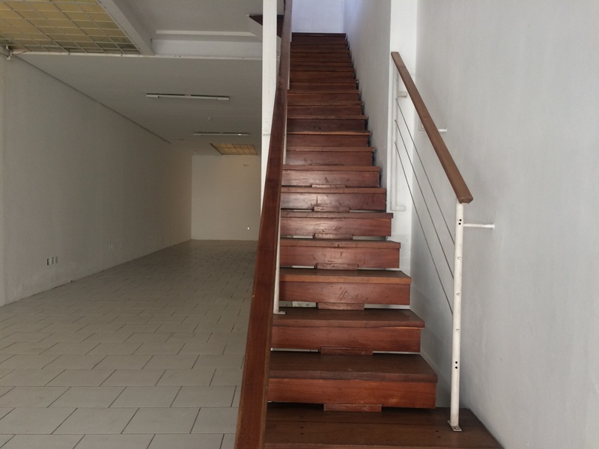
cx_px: 300
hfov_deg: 61.7
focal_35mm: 29
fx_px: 502
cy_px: 224
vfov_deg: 48.2
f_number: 2.2
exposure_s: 1/30
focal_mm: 4.15
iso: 40
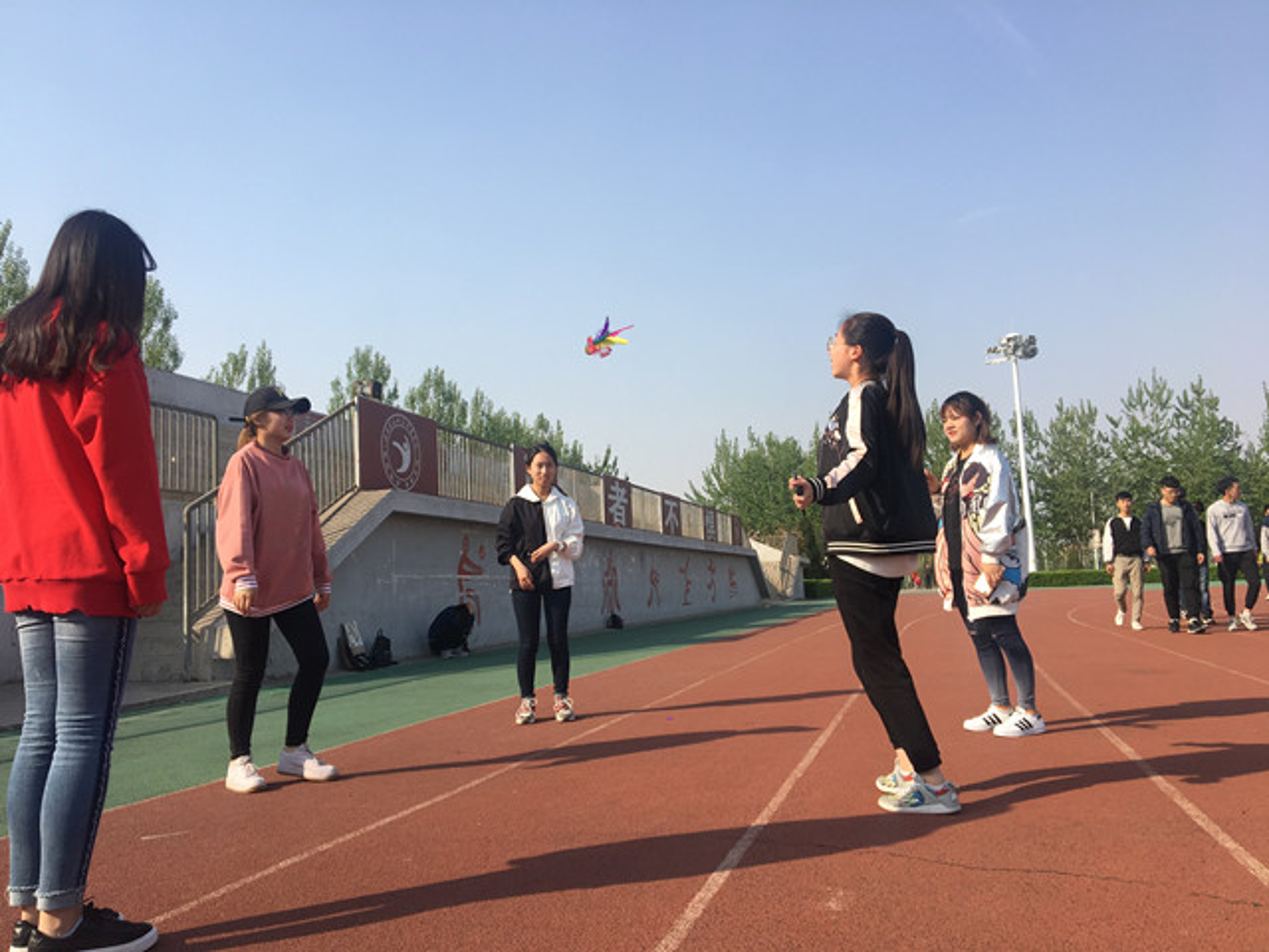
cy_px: 476
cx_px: 634
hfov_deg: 61.7
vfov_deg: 48.2
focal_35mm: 29
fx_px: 1063
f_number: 2.2
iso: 25
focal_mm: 4.15
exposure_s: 1/1221
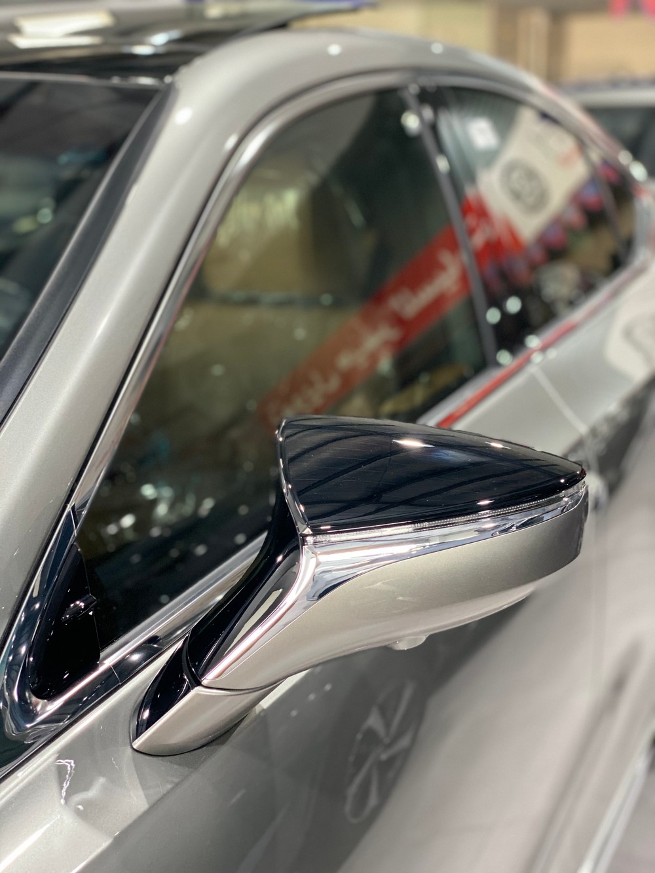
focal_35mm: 52
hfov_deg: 28.0
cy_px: 436
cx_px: 328
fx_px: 1312
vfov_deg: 36.8
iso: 250
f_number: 2
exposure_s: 1/77
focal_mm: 6
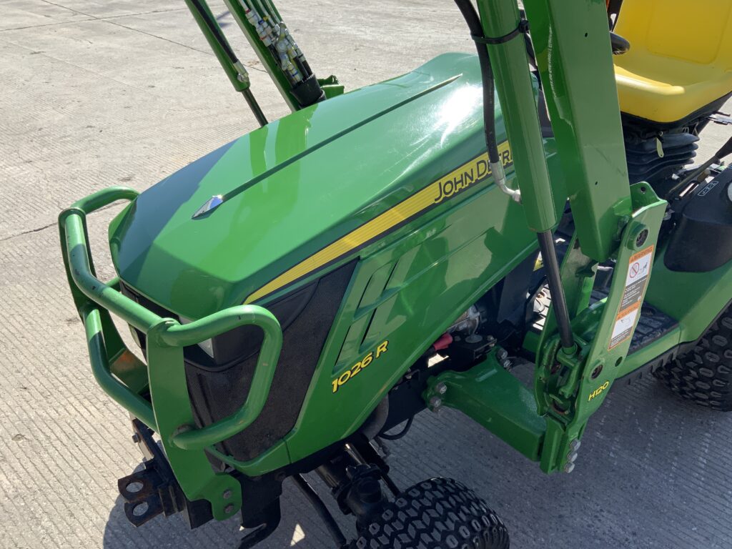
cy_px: 274
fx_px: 613
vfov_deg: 48.2
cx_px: 366
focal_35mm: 29
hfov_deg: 61.7
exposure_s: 1/1015
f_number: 1.8
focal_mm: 3
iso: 16
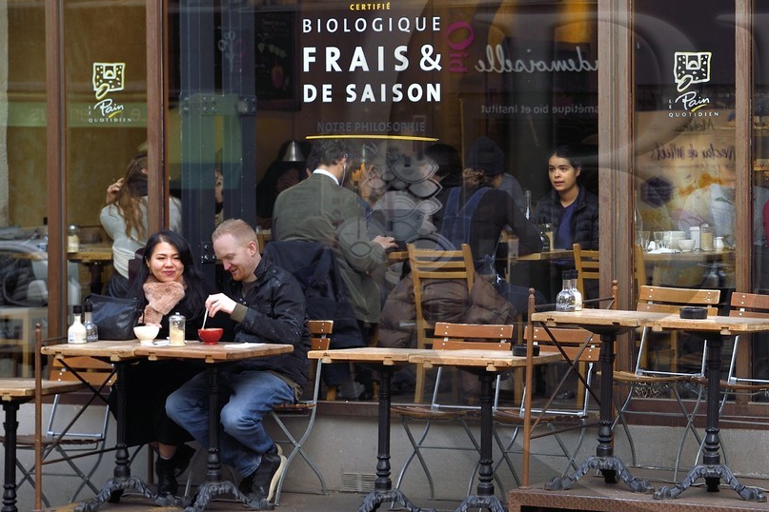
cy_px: 170
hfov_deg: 17.4
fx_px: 2456
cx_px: 737
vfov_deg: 11.9
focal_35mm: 115
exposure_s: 1/250
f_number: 8
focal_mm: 58
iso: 200
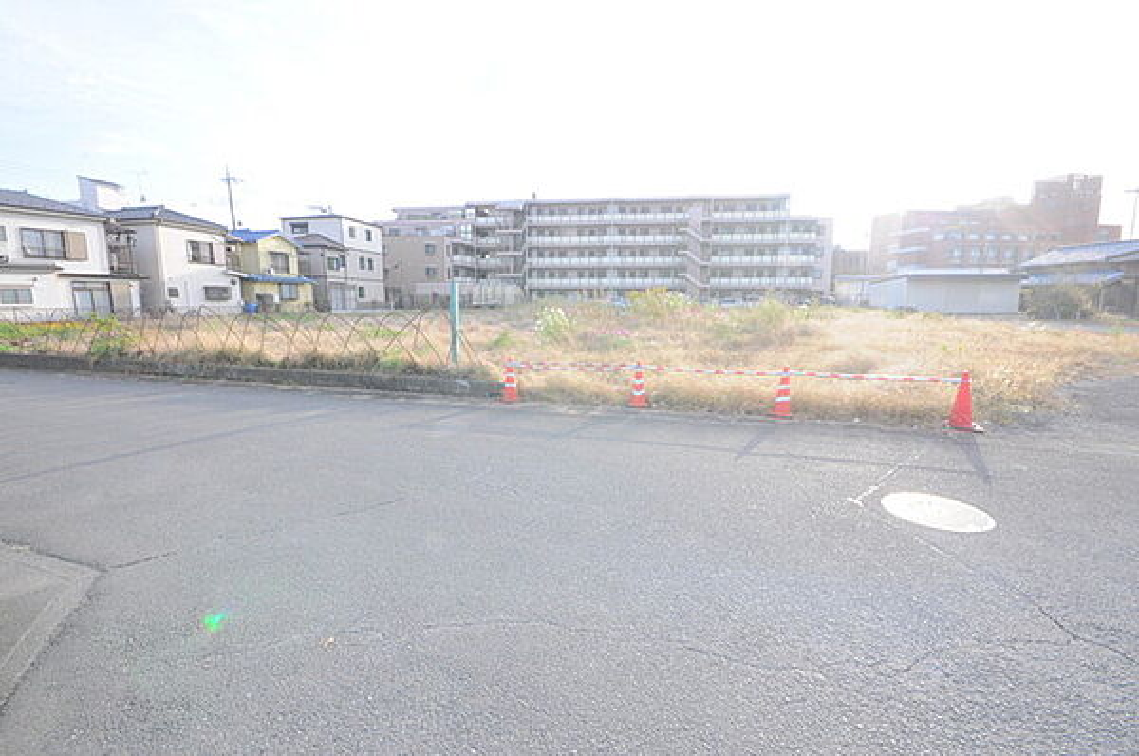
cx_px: 570
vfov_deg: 77.1
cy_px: 378
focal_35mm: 15
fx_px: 474
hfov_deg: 100.5
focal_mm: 10
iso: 720
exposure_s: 1/60
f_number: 4
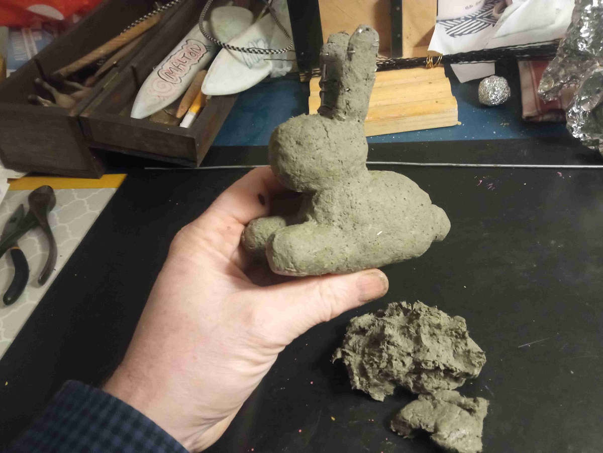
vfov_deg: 51.4
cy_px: 226
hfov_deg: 65.3
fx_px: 470
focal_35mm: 27
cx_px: 302
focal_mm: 3.79
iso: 1533
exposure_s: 1/16.7
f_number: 2.2
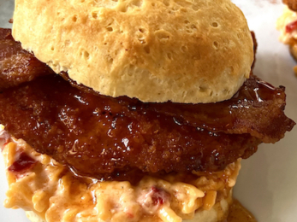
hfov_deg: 31.4
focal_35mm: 60
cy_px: 56
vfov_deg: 24.1
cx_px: 235
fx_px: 515
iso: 125
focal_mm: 5.7
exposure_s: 1/103
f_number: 1.5
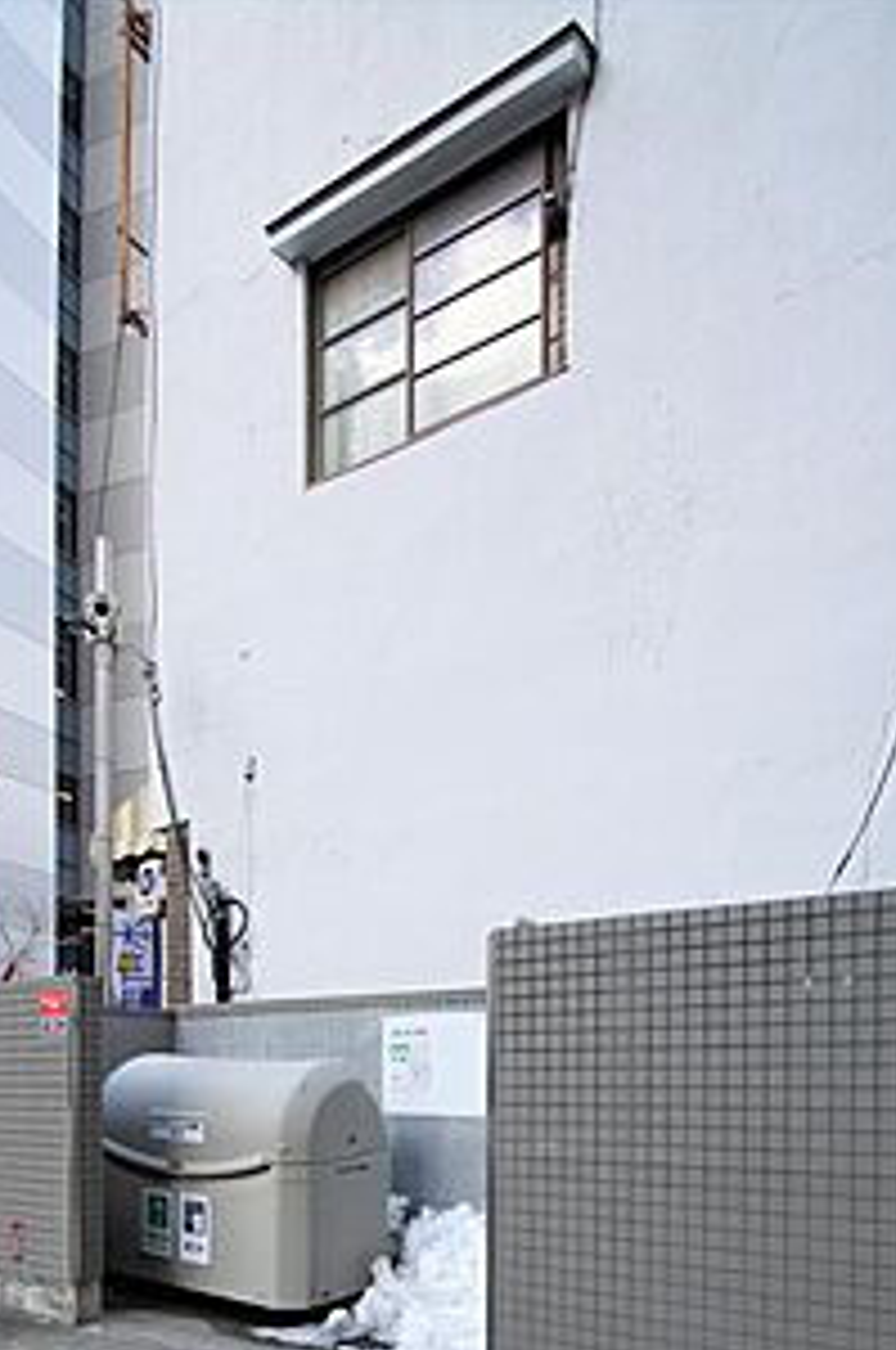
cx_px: 448
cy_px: 1071
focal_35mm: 24
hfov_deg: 53.0
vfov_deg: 67.3
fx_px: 899
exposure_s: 1/80
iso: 100
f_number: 5.6
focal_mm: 10
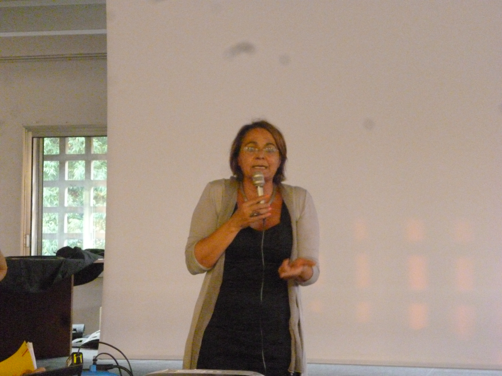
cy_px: 188
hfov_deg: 25.0
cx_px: 251
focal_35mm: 78
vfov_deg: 18.9
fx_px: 1131
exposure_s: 1/15
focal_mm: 13.9
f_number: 4.9
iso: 1250
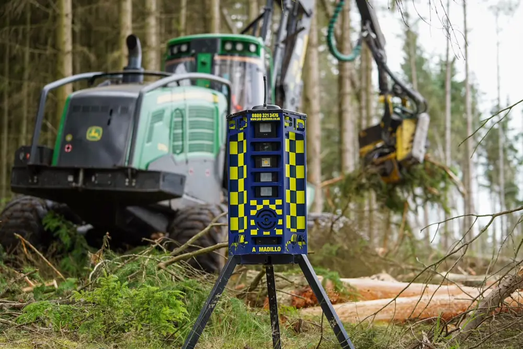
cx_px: 262
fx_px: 1613
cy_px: 174
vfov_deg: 12.3
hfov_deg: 18.4
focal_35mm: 111
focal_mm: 111
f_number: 4
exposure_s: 1/125
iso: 100
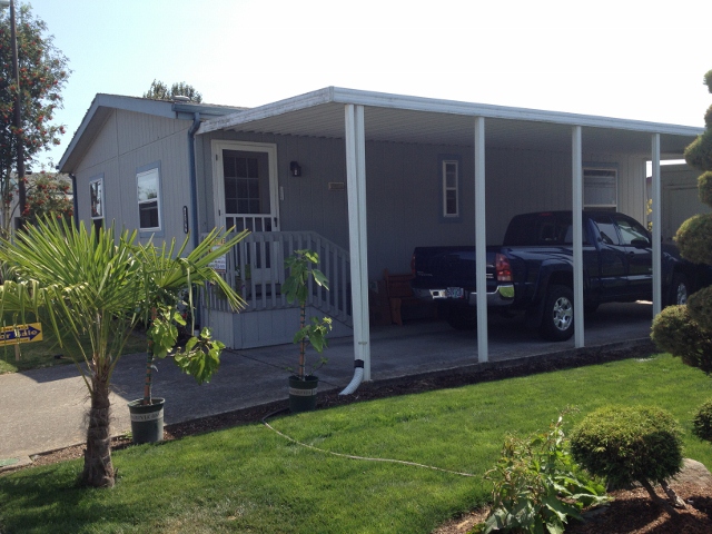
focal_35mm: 35
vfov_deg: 40.7
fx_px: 720
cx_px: 356
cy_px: 267
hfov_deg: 52.6
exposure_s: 1/986
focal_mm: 4.28
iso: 64
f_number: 2.4
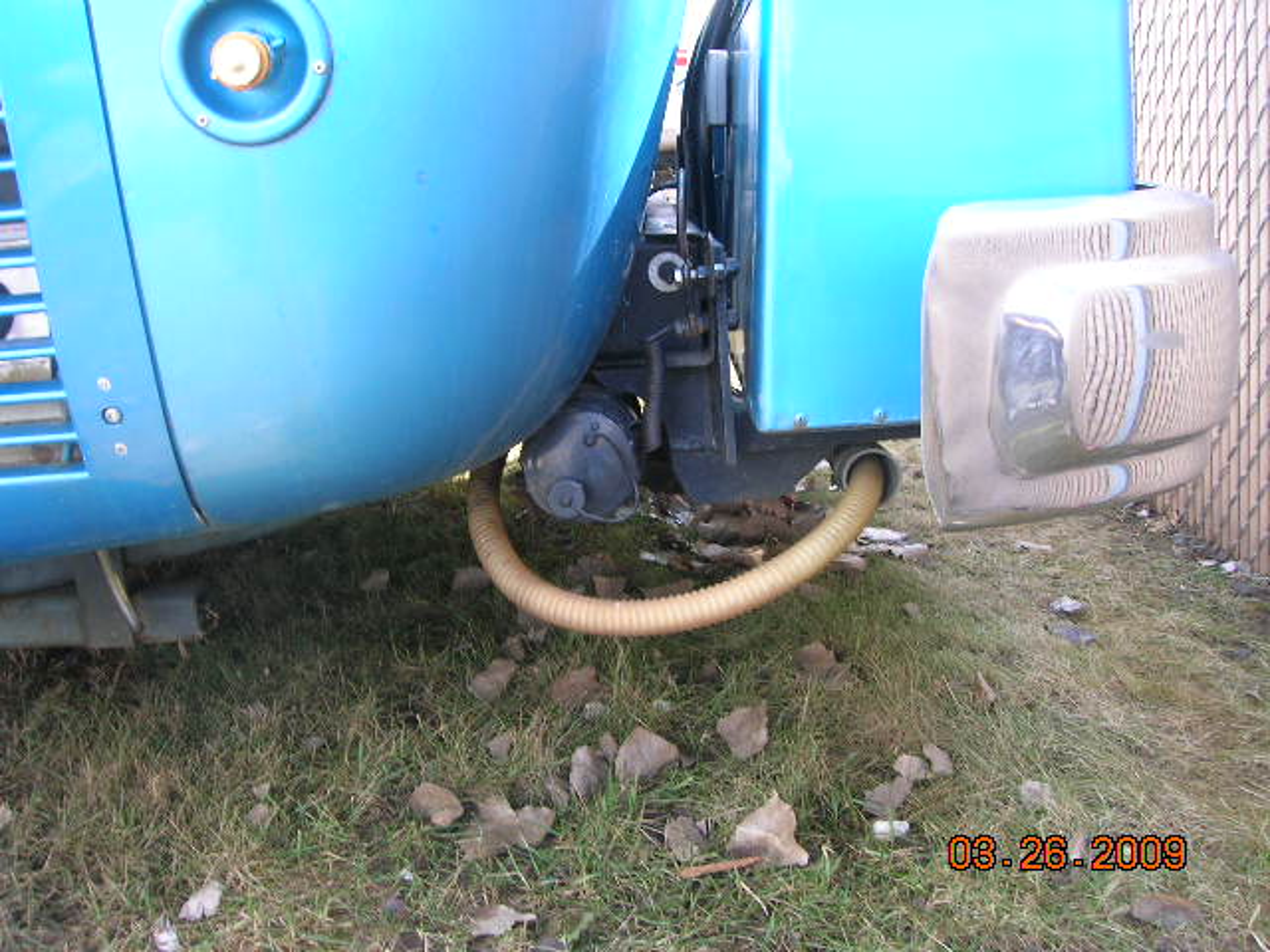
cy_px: 476
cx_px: 635
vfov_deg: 41.8
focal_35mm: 34
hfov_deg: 54.0
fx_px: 1247
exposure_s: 1/18.8
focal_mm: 5.7
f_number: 4.9
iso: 50
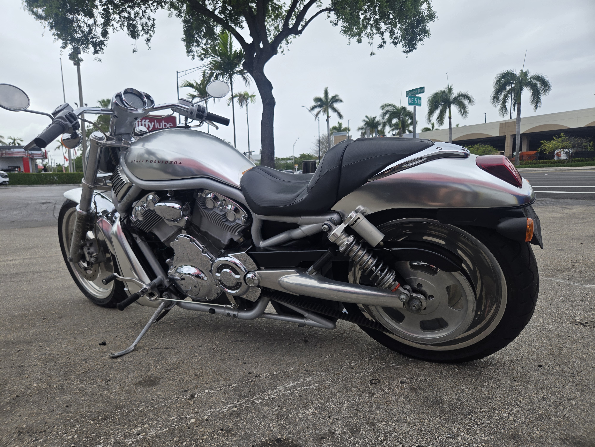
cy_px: 224
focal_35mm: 23
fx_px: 395
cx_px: 298
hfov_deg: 73.9
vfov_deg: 58.9
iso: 25
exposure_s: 1/1073
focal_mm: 5.4
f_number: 1.8
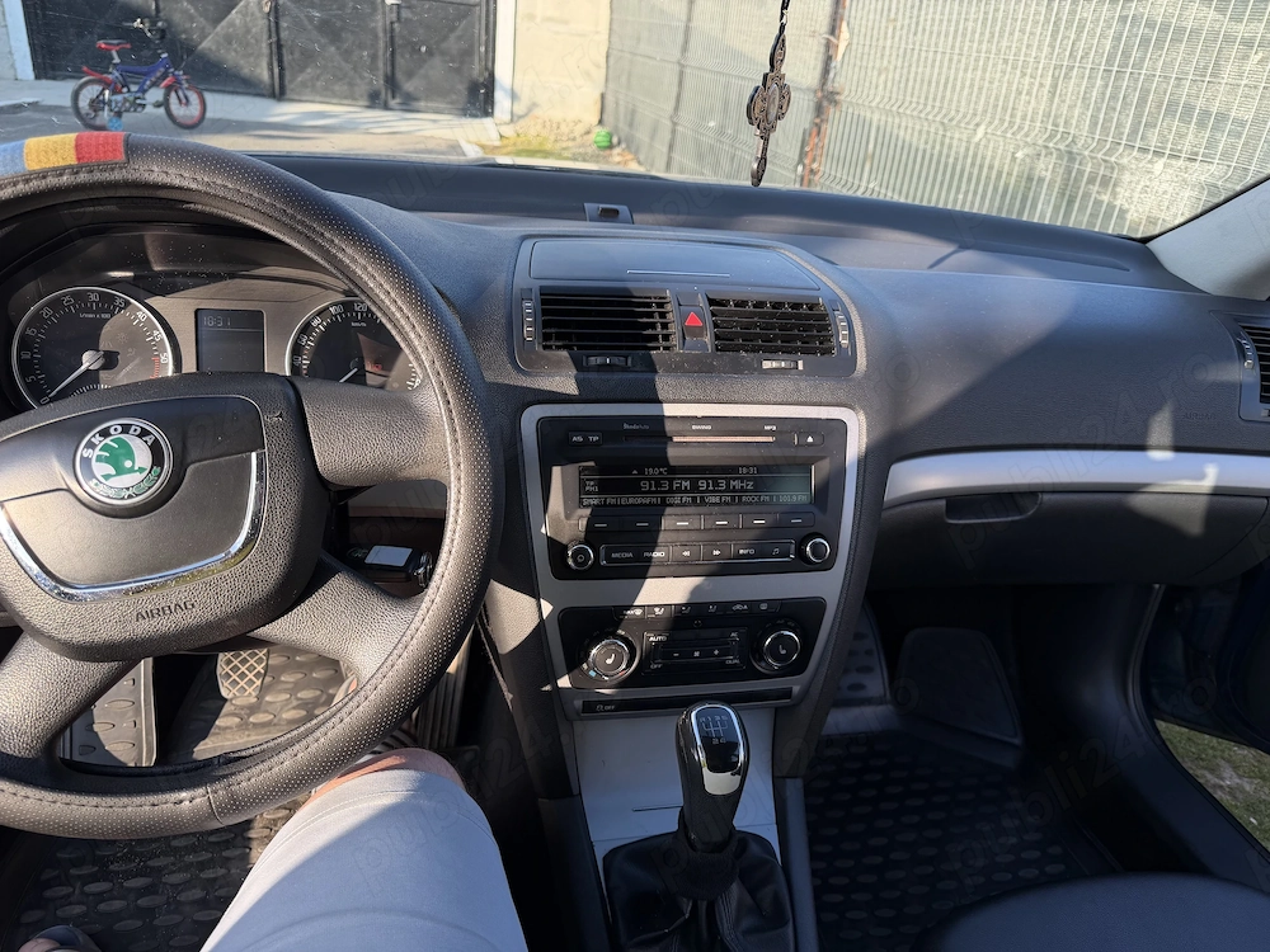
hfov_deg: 71.6
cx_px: 635
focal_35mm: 24
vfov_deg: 56.8
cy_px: 476
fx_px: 881
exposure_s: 1/598
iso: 80
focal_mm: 6.76
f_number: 1.78
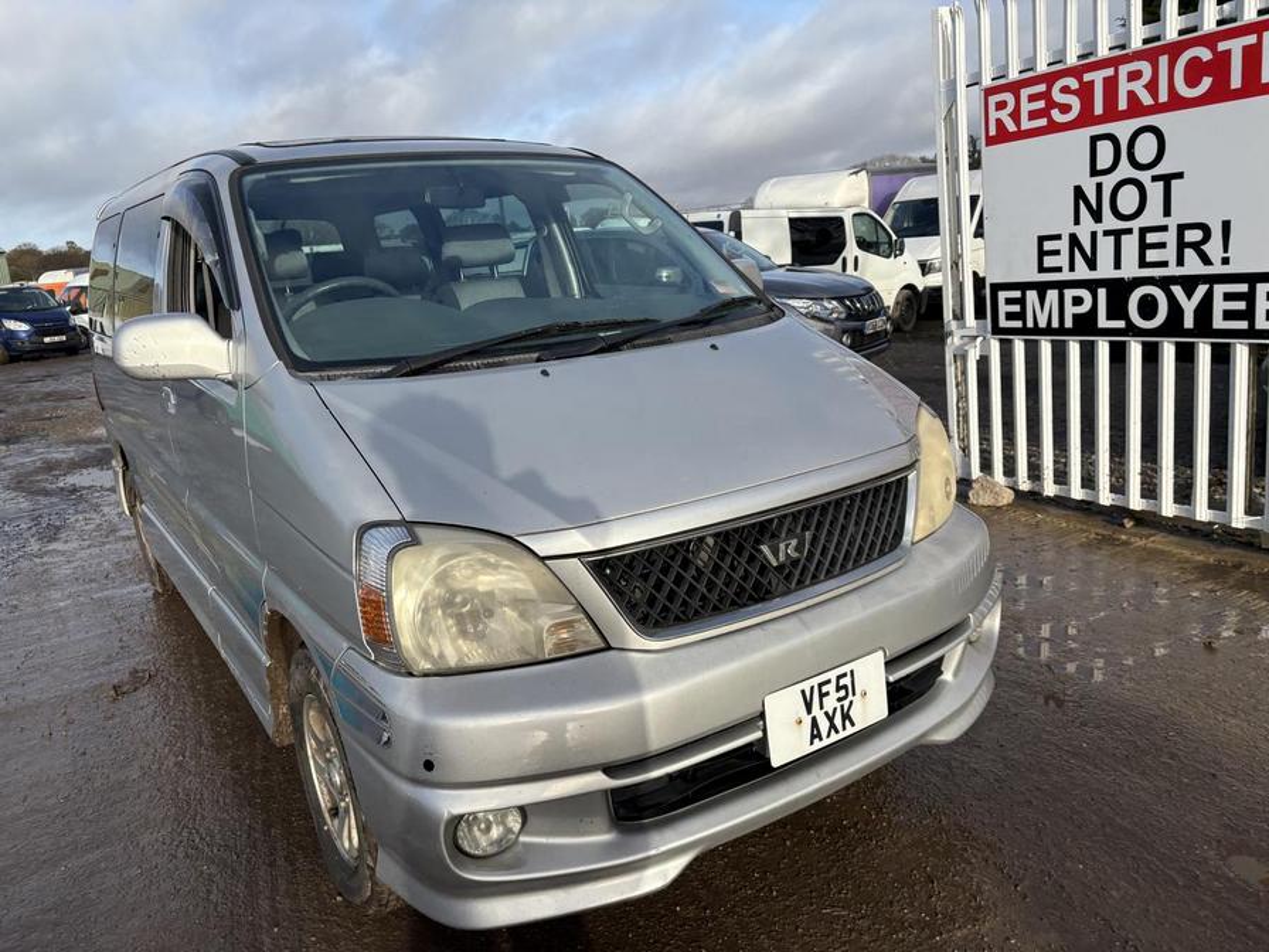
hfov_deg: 67.3
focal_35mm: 26
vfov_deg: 53.1
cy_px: 476
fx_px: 953
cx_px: 634
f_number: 1.6
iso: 50
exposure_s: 1/2451
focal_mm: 5.96
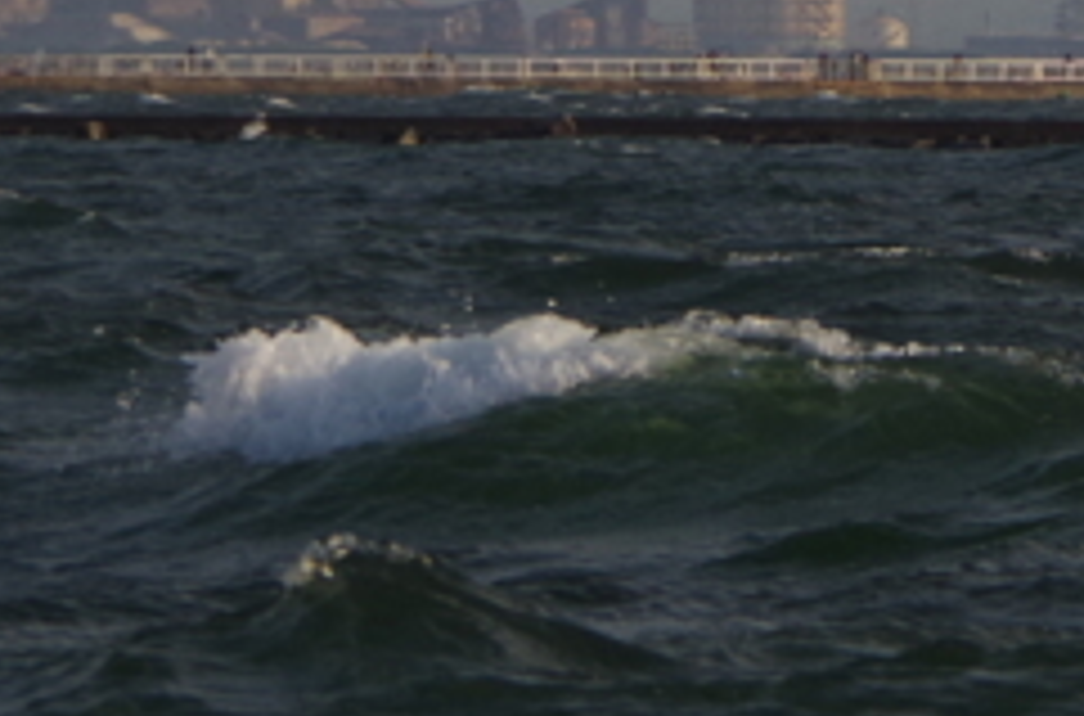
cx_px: 1583
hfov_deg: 2.4
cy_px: -63
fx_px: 25781
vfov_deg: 1.6
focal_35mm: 859
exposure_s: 1/1250
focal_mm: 135
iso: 400
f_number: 8
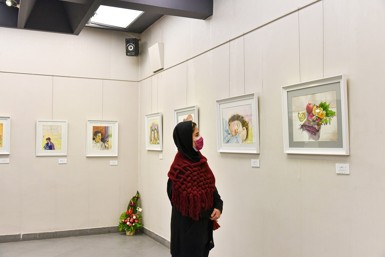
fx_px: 407
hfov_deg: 50.7
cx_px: 192
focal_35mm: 38
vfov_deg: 35.1
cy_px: 128
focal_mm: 38
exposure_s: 1/100
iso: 2000
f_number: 6.3
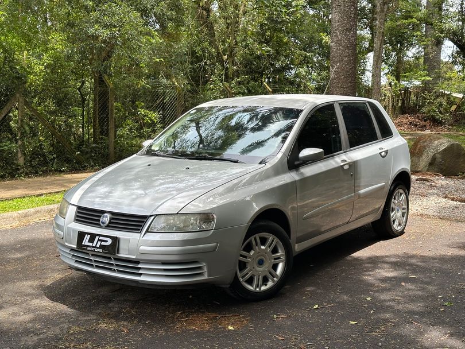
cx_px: 232
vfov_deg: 30.3
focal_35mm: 48
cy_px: 174
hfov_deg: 39.6
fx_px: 645
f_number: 1.78
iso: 64
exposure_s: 1/558
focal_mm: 6.86
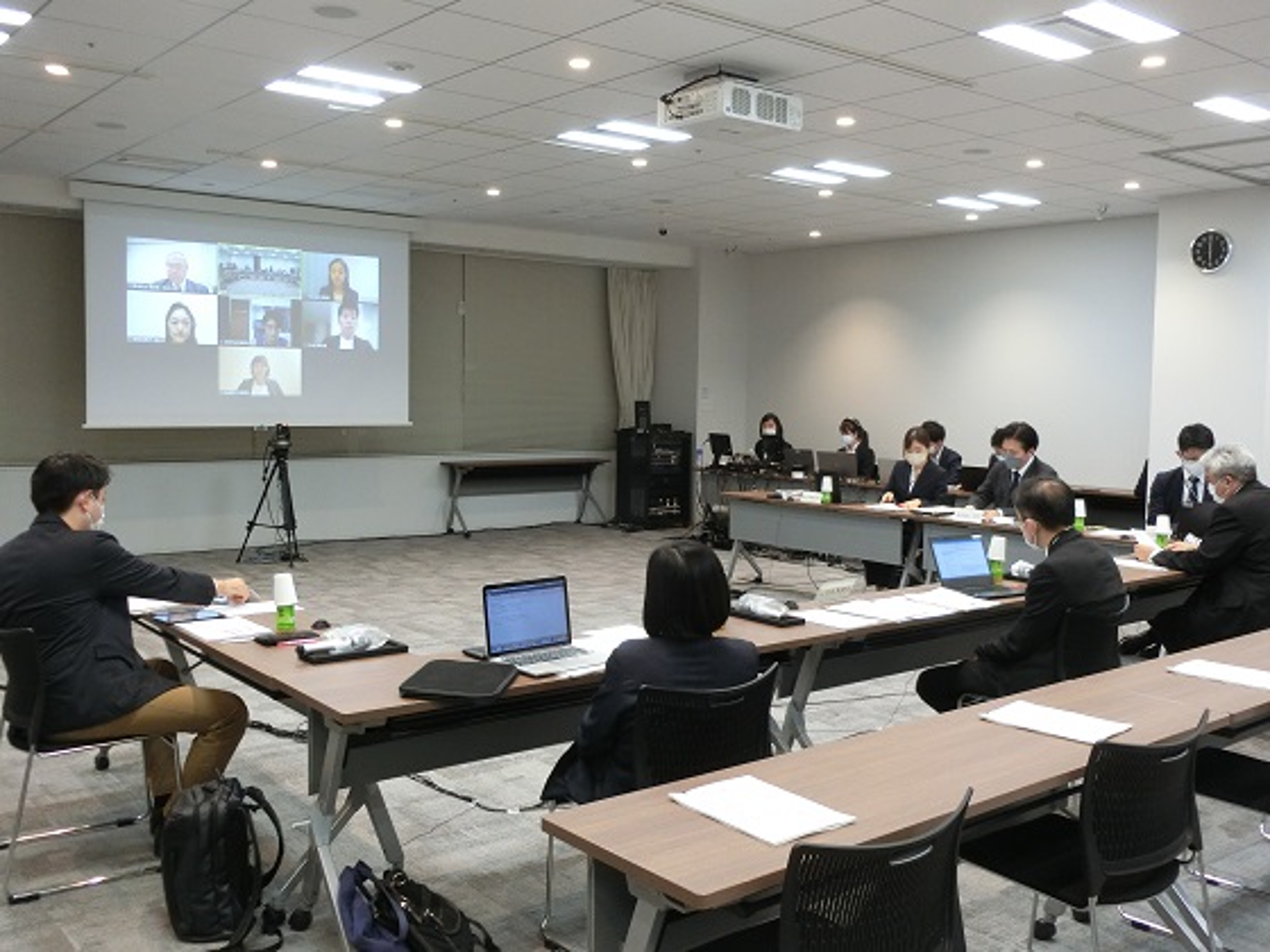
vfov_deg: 41.8
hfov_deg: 54.0
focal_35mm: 34
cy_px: 476
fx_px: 1247
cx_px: 635
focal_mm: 6
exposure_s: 1/40
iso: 400
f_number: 3.9
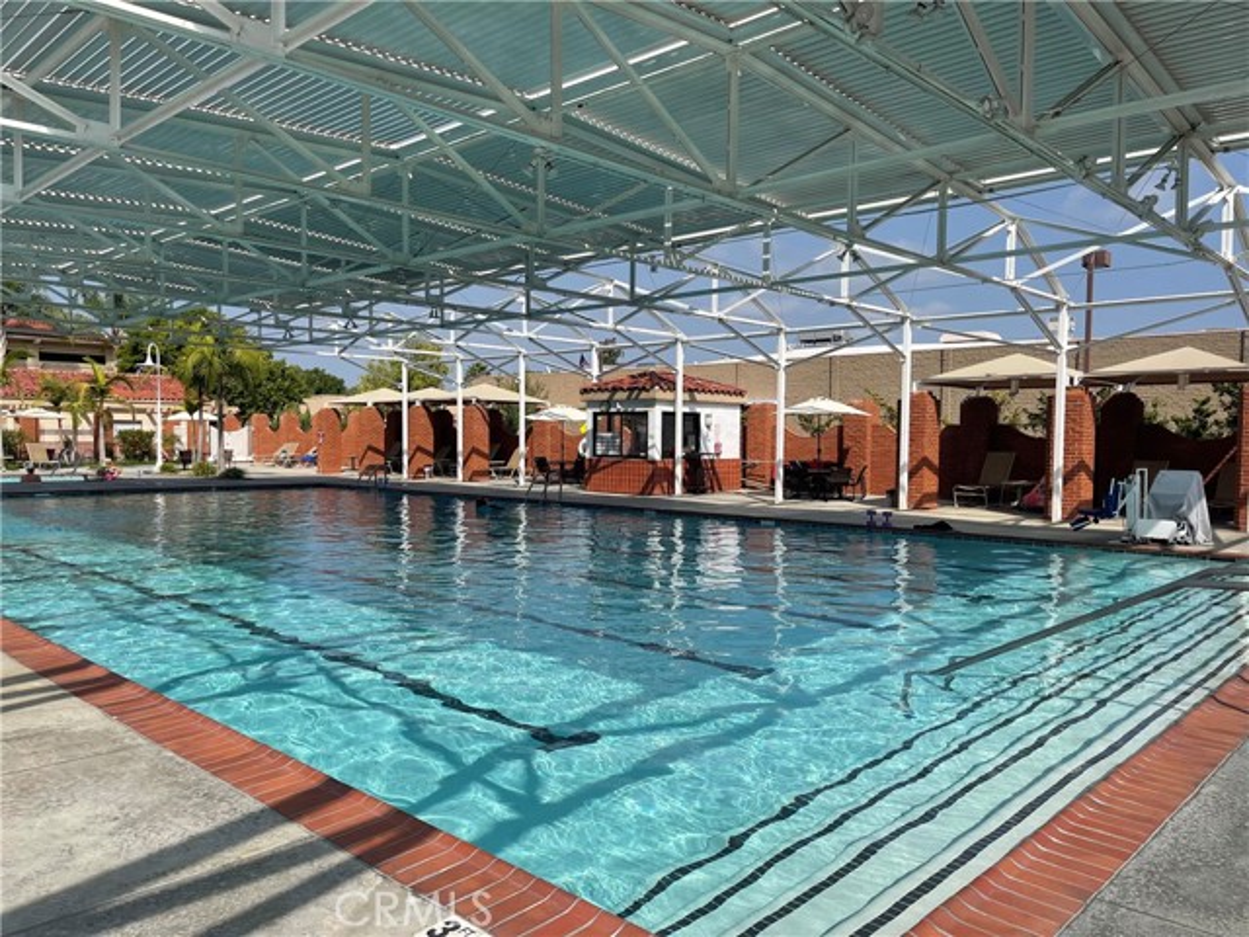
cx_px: 624
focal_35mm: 26
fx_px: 938
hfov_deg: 67.3
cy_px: 468
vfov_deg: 53.1
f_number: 1.6
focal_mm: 5.1
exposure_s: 1/5128
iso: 32
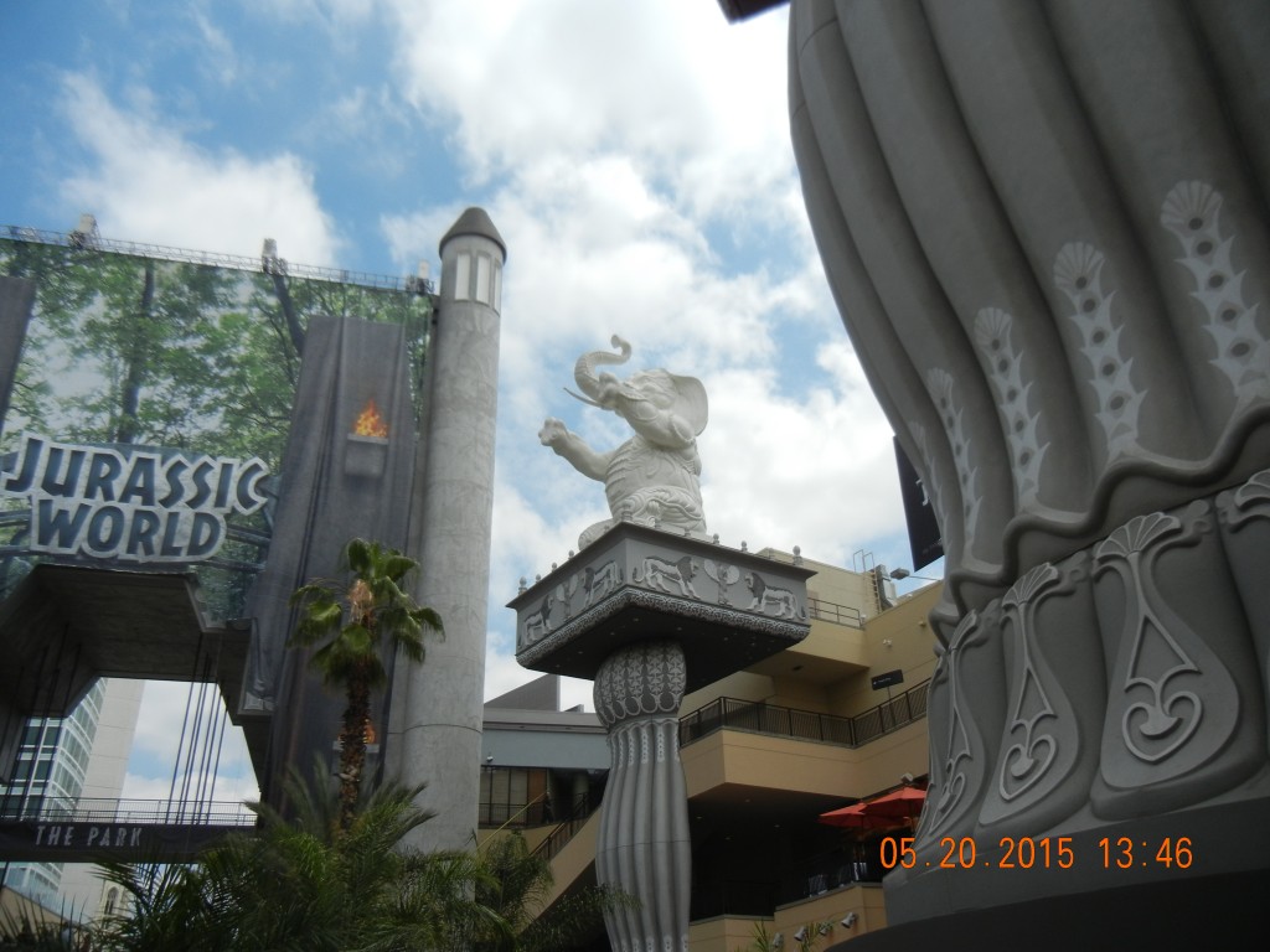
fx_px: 1101
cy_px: 476
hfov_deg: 60.0
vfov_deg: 46.8
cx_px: 635
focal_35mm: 30
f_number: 7
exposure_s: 1/511
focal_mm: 5.4
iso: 160
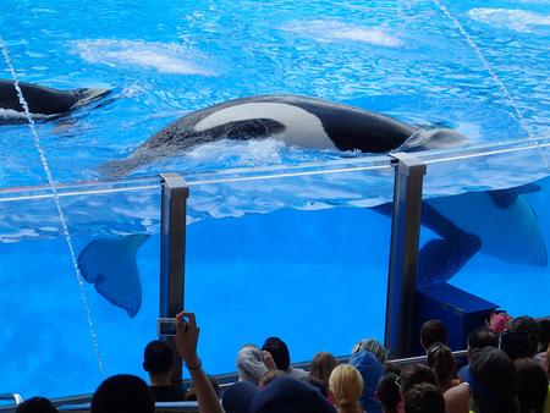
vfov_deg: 14.8
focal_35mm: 100
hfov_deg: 19.6
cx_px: 275
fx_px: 1590
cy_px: 206
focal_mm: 18
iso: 200
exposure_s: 1/500
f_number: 4.9
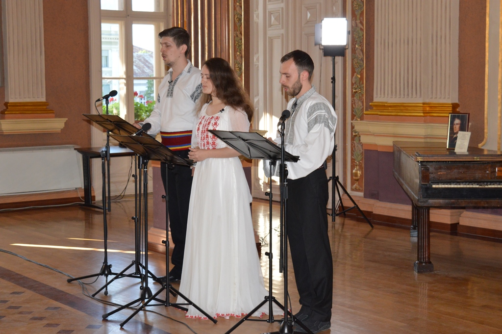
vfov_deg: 20.1
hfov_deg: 29.9
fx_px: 940
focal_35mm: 68
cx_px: 251
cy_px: 167
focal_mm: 45
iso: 1600
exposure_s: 1/200
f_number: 9
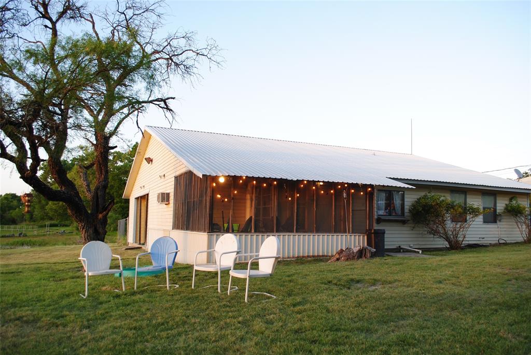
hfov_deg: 67.3
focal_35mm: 27
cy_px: 178
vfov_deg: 48.0
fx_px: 399
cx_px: 266
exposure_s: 1/60
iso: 200
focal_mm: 18
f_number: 5
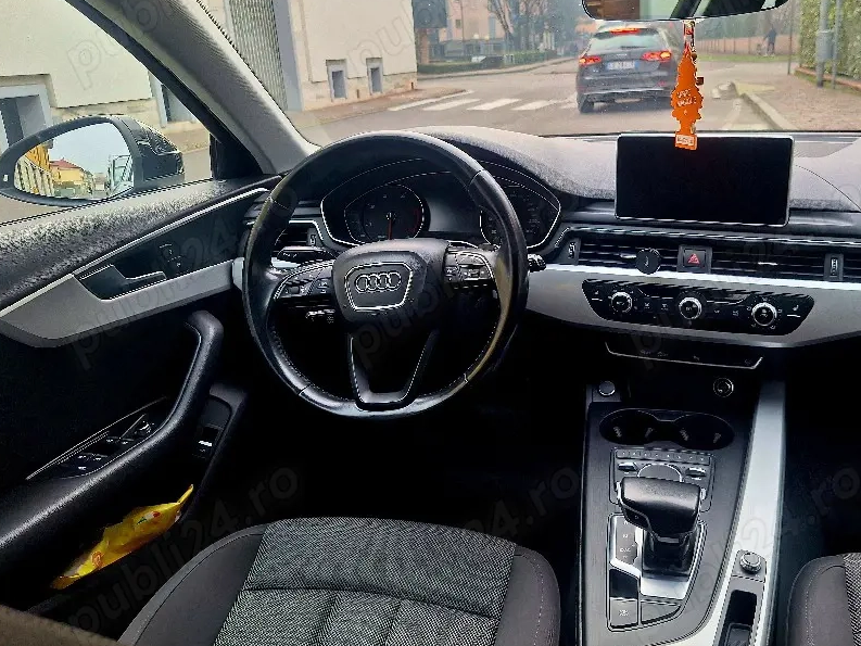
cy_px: 279
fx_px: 721
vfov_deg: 48.1
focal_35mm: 29
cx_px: 535
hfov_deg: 60.9
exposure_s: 1/233
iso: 40
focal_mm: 5.54
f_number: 1.8
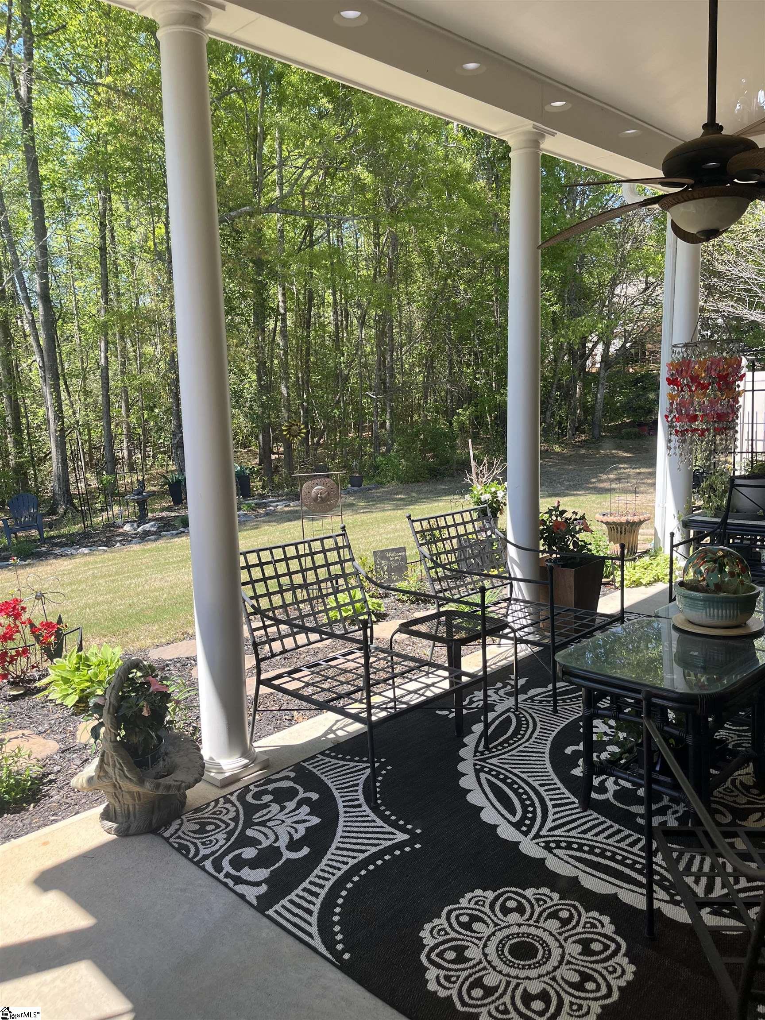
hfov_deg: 53.1
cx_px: 382
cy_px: 510
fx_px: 766
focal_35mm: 26
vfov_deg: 67.3
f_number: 1.6
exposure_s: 1/602
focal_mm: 5.1
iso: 50
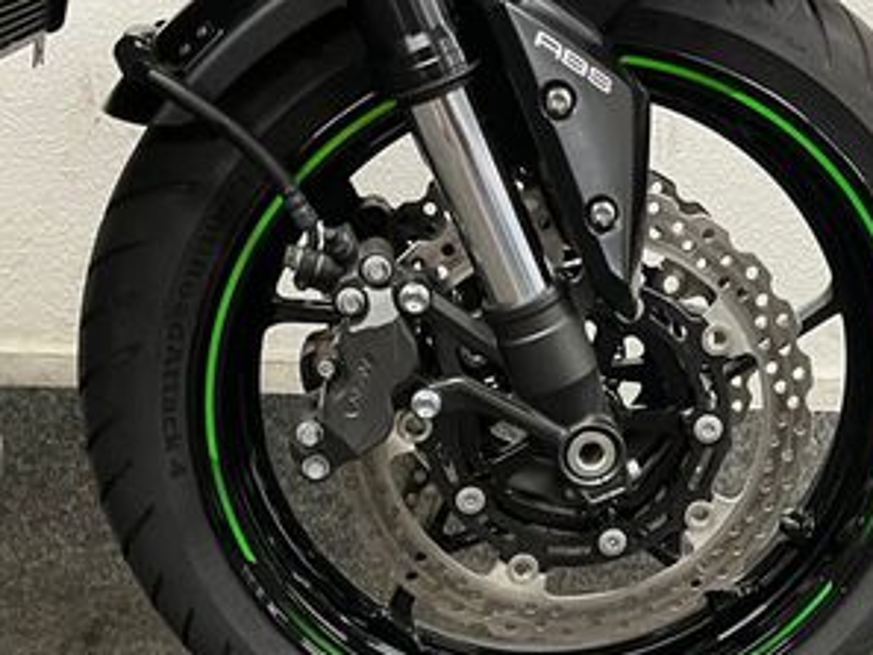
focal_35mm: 56
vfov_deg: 26.0
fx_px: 1413
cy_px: 420
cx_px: 629
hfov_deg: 33.8
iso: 250
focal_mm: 5.1
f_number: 1.6
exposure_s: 1/50
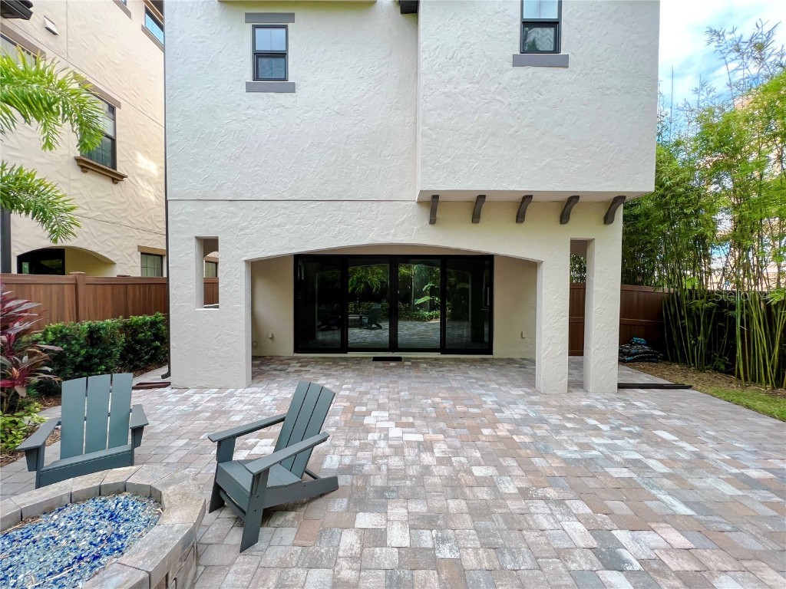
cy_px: 294
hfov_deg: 106.2
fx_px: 295
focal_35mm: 13
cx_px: 393
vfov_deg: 89.9
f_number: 1.8
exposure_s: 1/260
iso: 32
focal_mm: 1.57
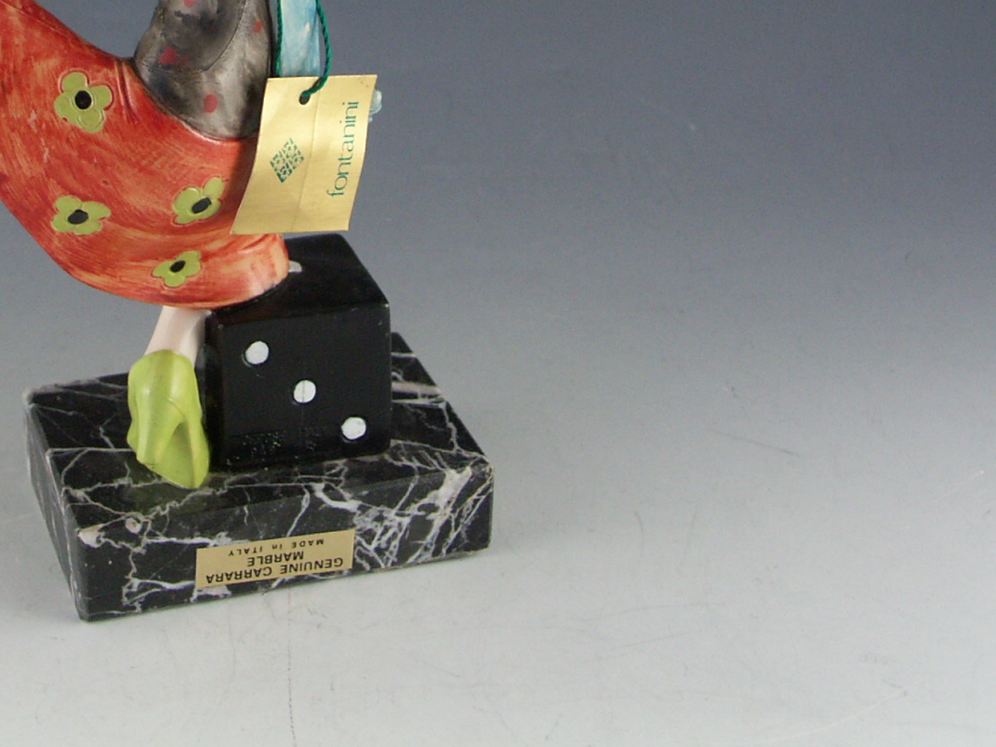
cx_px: 257
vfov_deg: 21.0
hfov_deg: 28.2
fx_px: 1956
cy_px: 41
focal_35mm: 68
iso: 100
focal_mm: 9.11
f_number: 3.5
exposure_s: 1/80
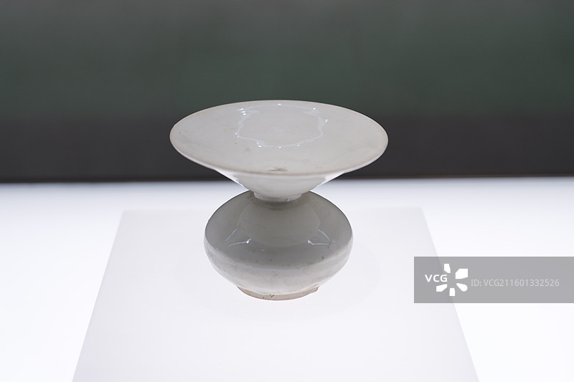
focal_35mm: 62
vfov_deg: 21.9
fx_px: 988
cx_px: 287
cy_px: 191
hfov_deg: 32.4
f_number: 4.5
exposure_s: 1/80
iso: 640
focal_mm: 62
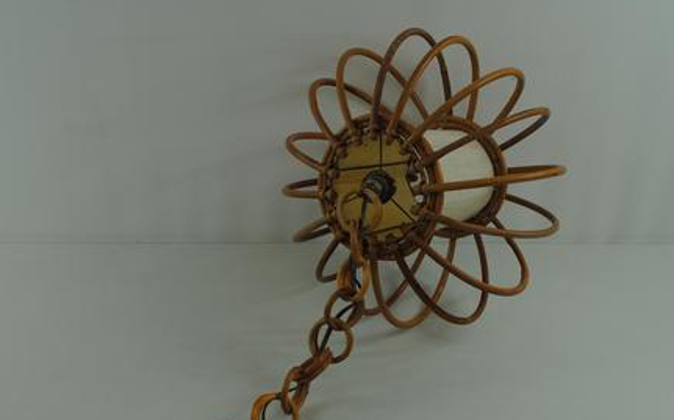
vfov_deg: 27.9
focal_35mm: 46
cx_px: 346
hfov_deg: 43.5
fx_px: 845
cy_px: 262
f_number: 5.6
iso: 200
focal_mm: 24
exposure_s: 1/125
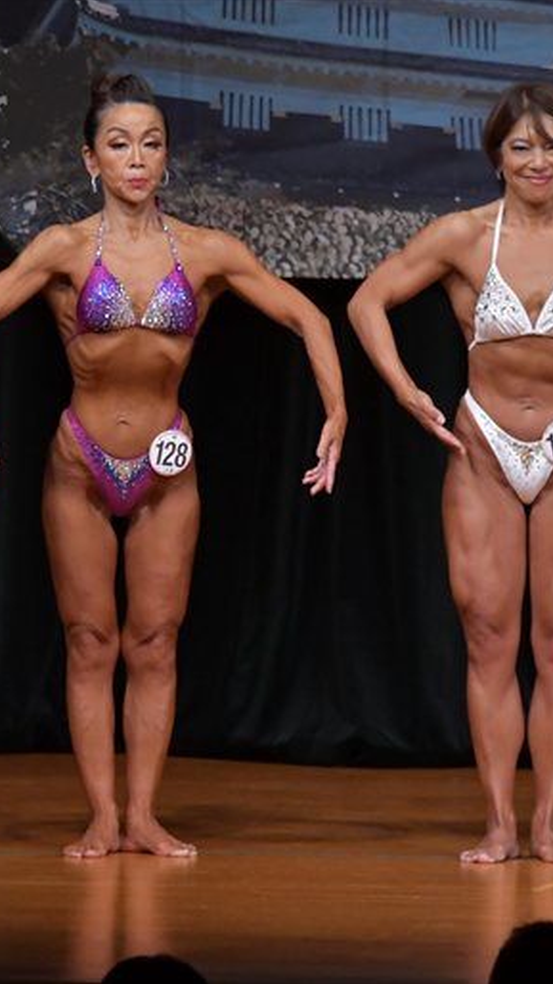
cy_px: 492
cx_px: 77
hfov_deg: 2.7
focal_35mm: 450
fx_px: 11735
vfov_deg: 4.8
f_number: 5.6
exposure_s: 1/400
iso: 4000
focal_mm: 190
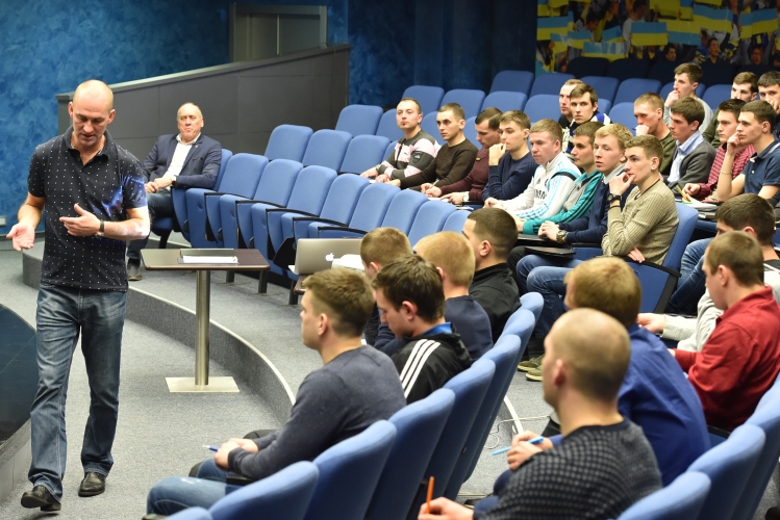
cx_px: 390
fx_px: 1734
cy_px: 260
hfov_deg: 25.4
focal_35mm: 80
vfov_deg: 17.1
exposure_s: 1/80
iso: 3200
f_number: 4.5
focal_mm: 80
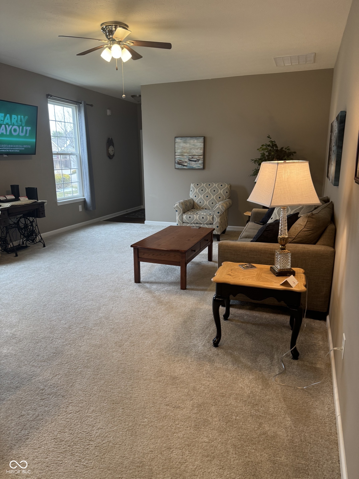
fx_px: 332
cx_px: 180
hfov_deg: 56.8
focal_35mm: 24
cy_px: 240
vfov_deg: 71.6
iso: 160
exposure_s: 1/120
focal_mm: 6.76
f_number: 1.78
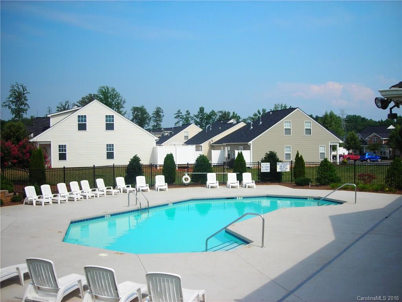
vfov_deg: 37.7
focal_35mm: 38
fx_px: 441
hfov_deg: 49.0
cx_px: 201
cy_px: 151
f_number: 6.4
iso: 50
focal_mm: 6.3
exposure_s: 1/207
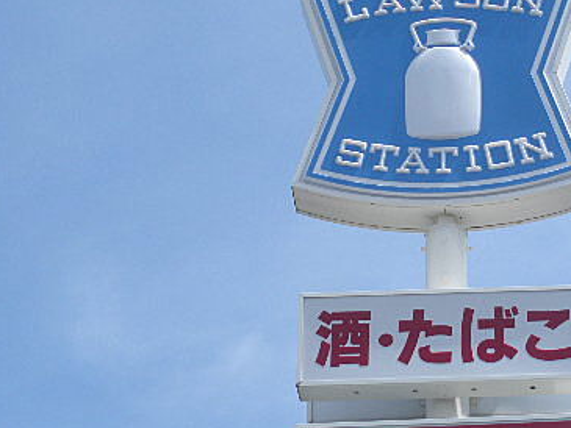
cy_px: 259
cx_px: 483
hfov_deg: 13.8
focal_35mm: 142
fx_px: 2343
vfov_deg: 10.4
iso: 64
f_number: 4.8
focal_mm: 14.2
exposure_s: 1/313
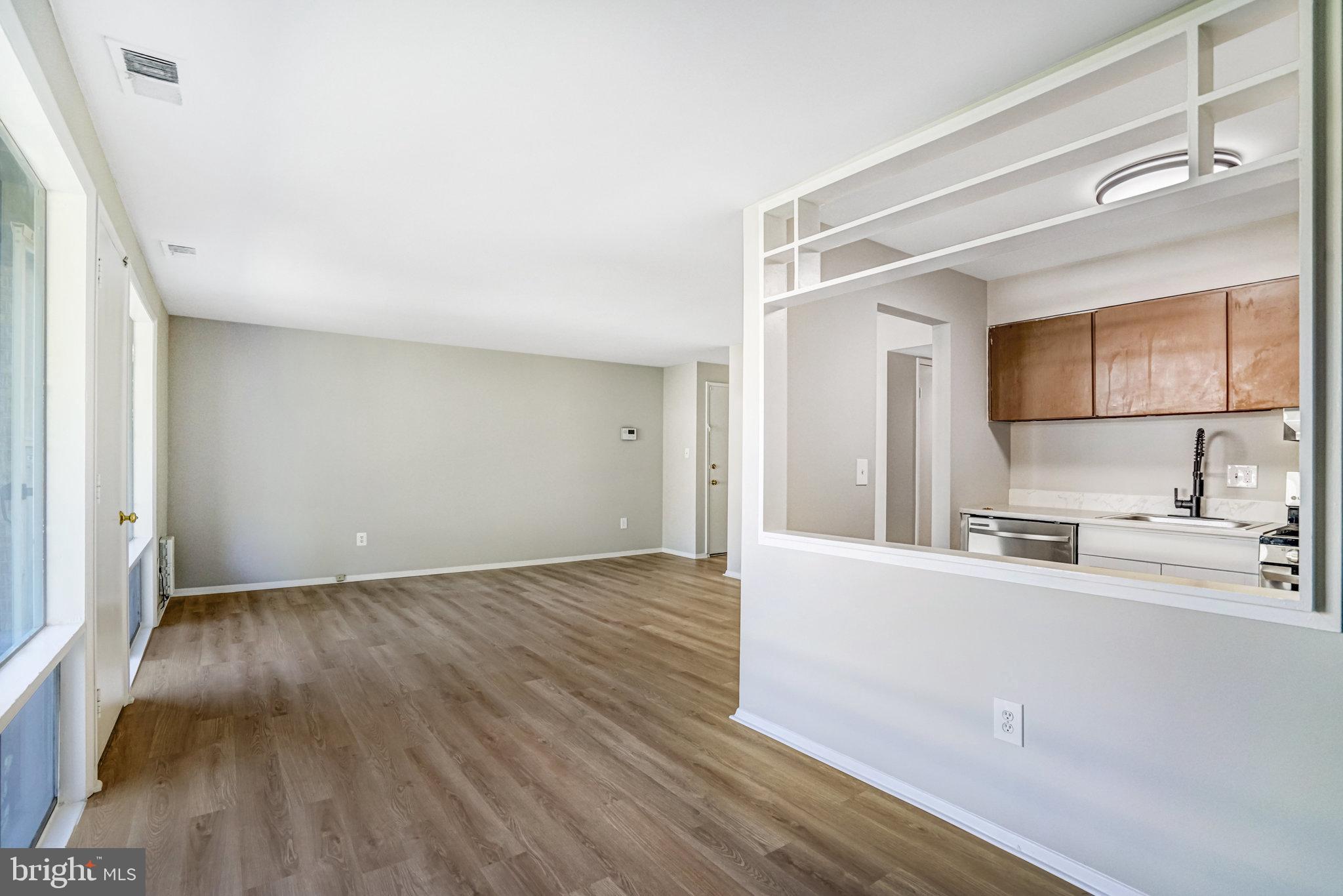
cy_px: 448
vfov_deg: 73.8
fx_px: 597
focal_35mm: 16
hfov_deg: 96.7
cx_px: 672
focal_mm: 16
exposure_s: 1/80
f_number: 8
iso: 1250
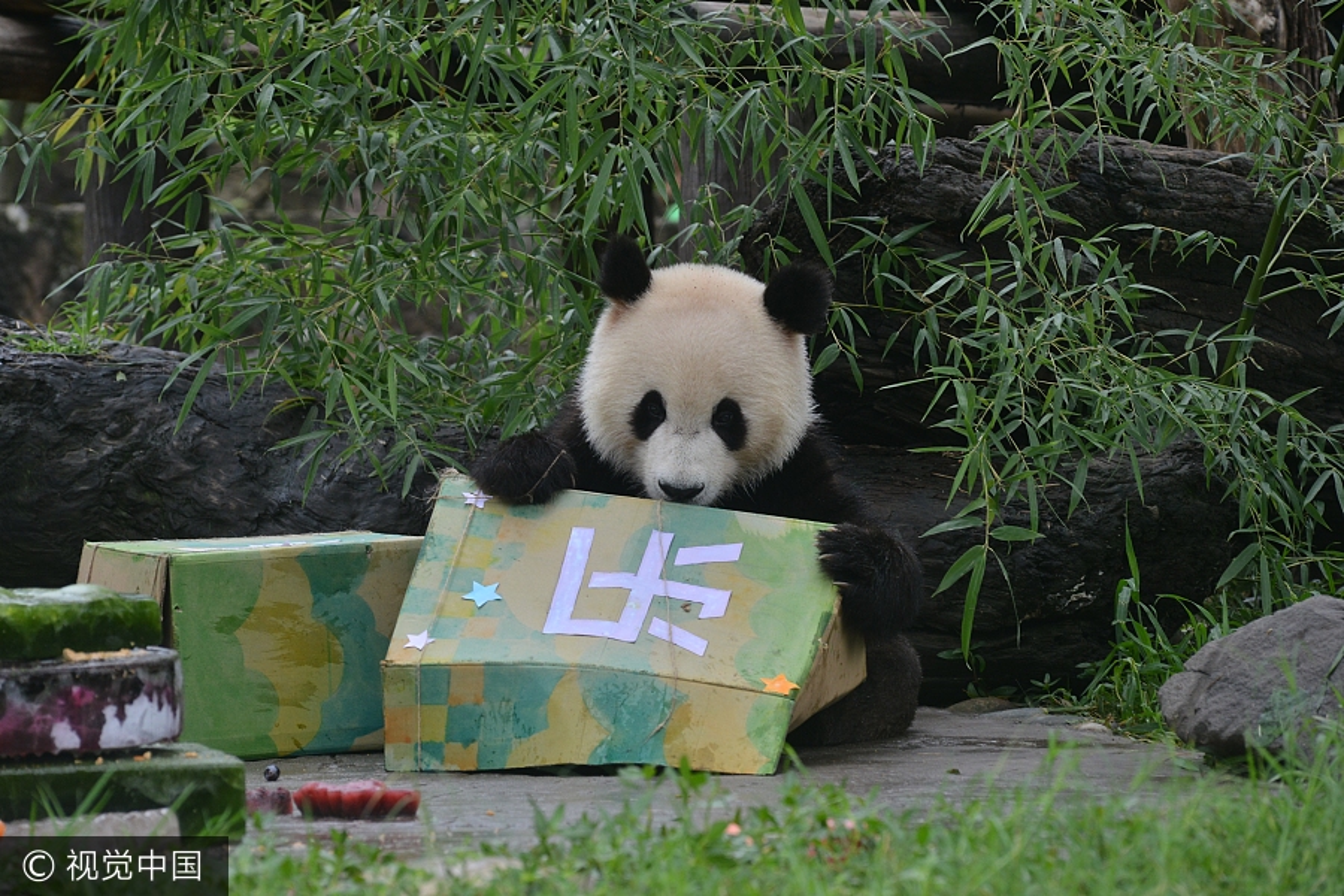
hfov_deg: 10.3
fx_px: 7466
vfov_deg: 6.9
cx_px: 672
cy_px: 448
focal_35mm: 200
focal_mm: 200
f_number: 9
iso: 800
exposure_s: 1/320
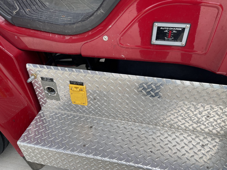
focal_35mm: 26
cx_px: 114
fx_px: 170
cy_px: 85
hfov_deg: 67.3
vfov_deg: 53.1
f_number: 1.6
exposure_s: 1/740
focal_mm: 5.1
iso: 32
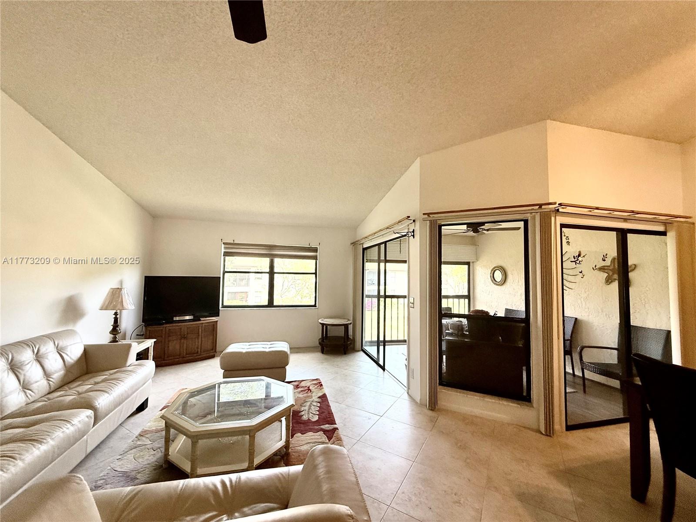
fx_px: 281
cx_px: 348
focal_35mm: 14
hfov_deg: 102.1
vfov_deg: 85.7
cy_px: 261
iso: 125
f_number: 2.2
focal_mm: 2.22
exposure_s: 1/99
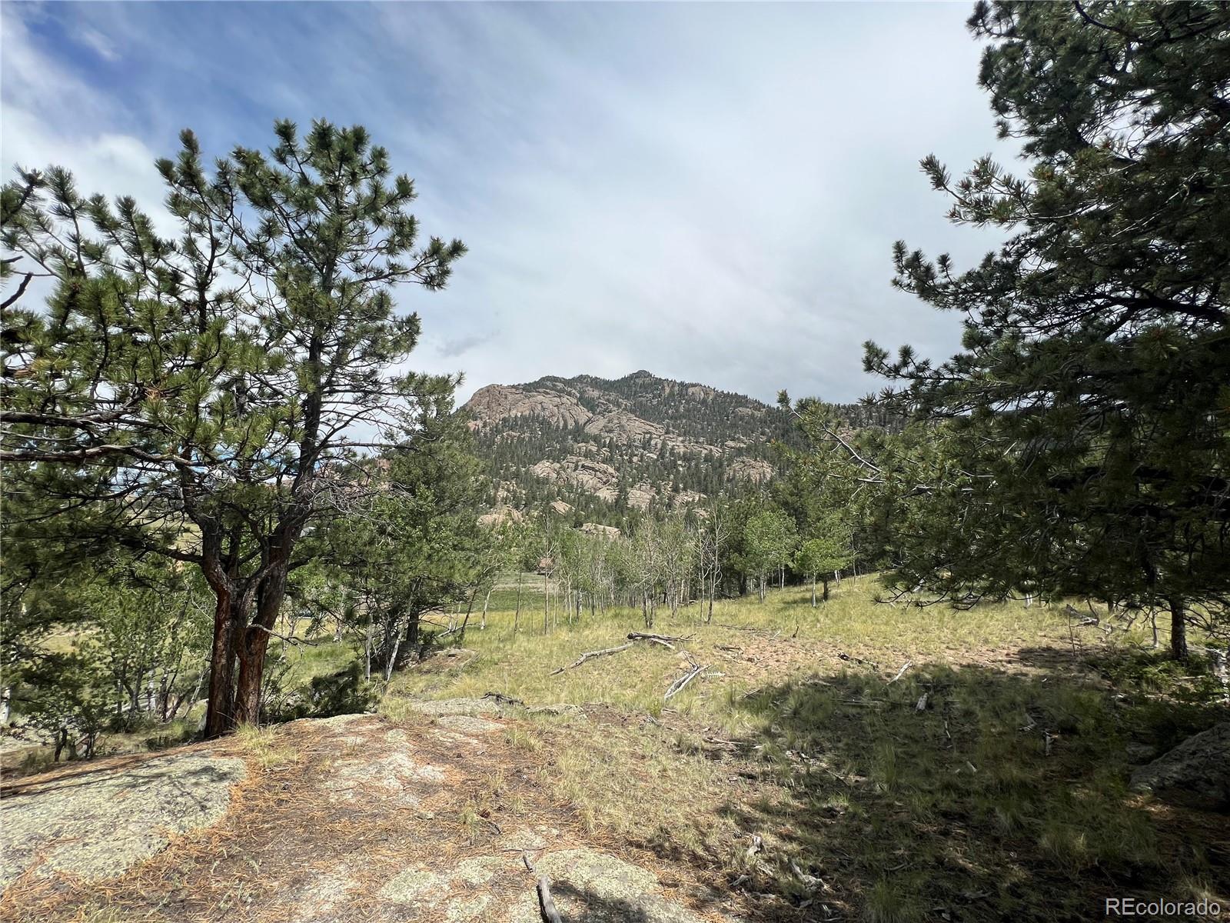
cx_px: 615
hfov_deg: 106.2
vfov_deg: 89.9
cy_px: 462
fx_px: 462
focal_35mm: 13
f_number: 1.8
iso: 32
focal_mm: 1.57
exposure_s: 1/2538
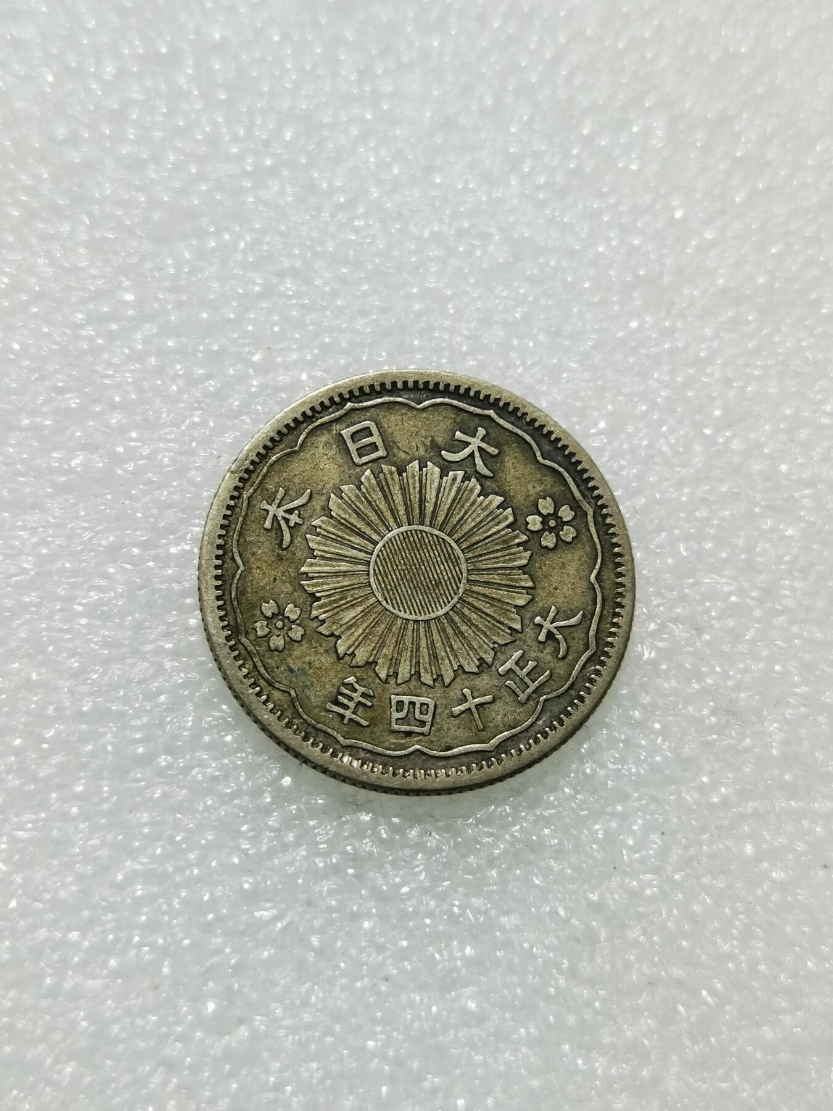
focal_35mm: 59
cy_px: 556
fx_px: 1893
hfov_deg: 24.8
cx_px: 416
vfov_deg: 32.7
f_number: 1.9
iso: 100
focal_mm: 6.67
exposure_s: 1/100
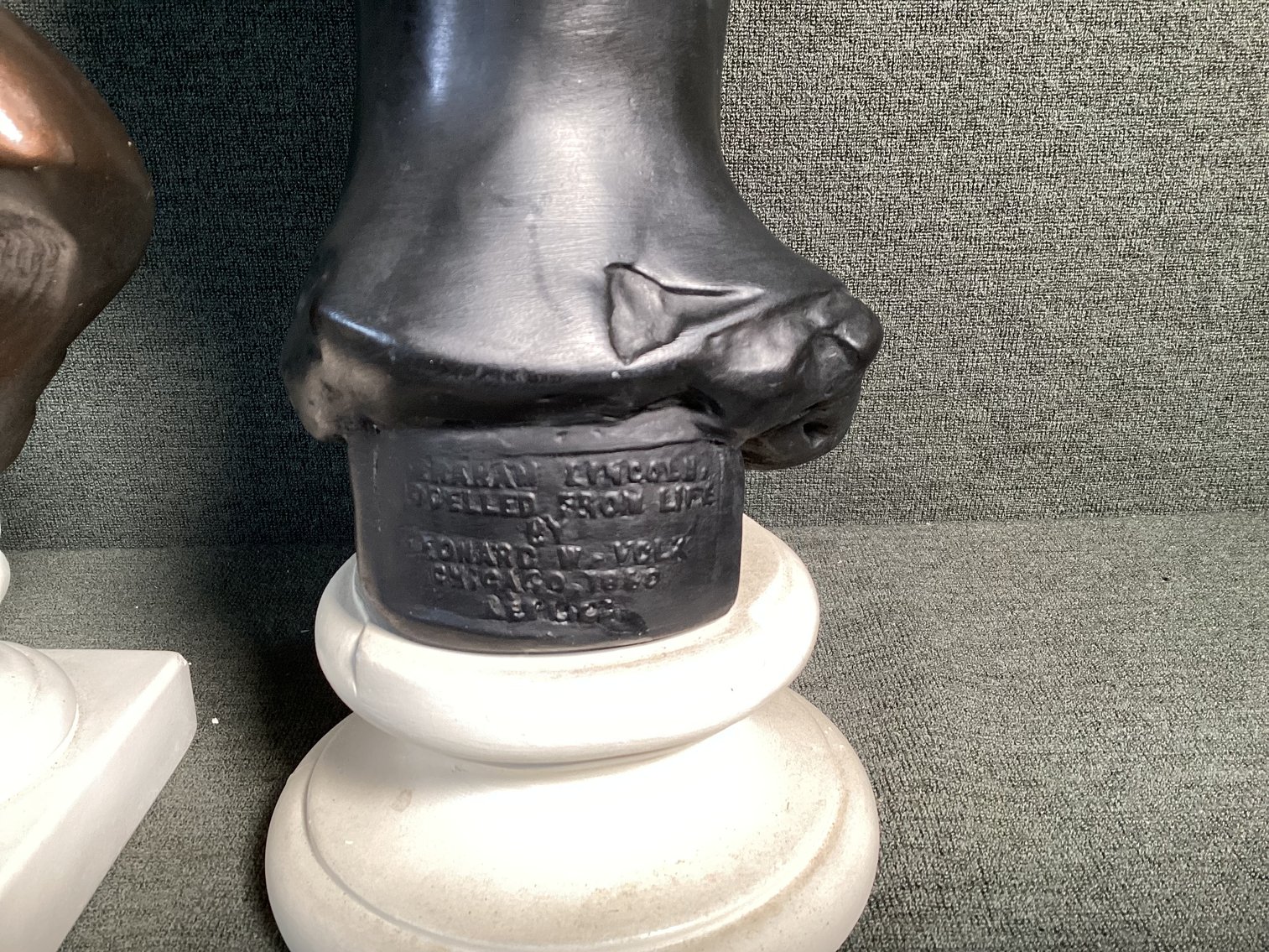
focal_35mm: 31
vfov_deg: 45.4
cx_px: 634
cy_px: 476
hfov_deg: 58.3
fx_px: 1137
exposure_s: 1/50
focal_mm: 3.3
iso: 125
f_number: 2.4
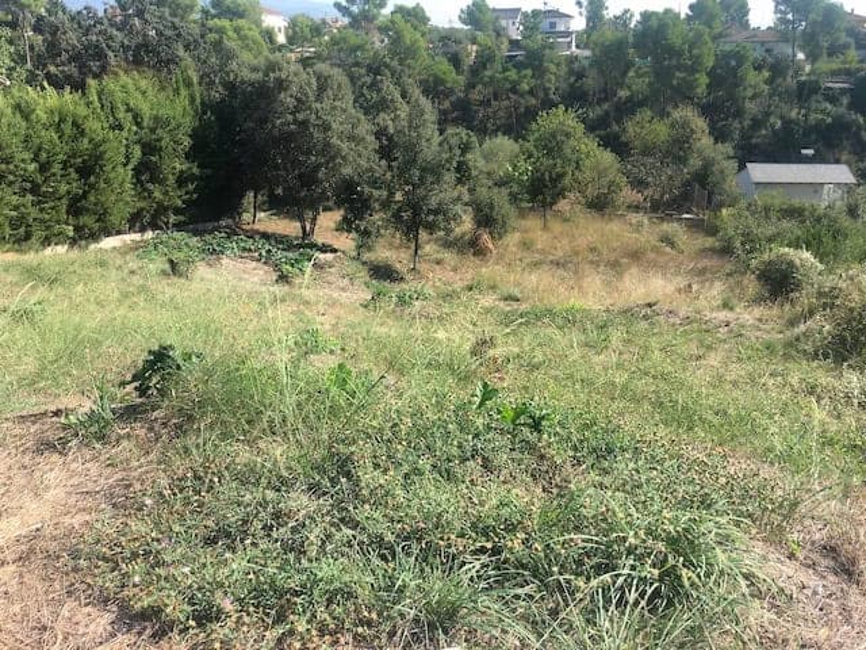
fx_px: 726
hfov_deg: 61.7
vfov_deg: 48.2
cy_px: 325
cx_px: 433
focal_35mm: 29
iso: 25
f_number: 2.2
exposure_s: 1/601
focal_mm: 4.2
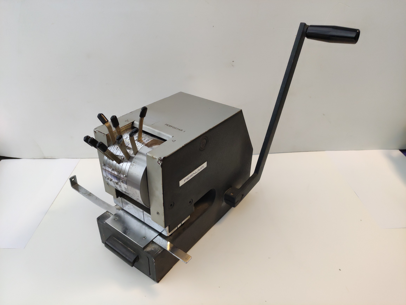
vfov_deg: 54.9
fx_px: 293
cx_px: 203
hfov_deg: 69.4
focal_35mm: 25
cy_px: 152
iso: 553
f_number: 1.89
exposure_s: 1/50
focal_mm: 5.43
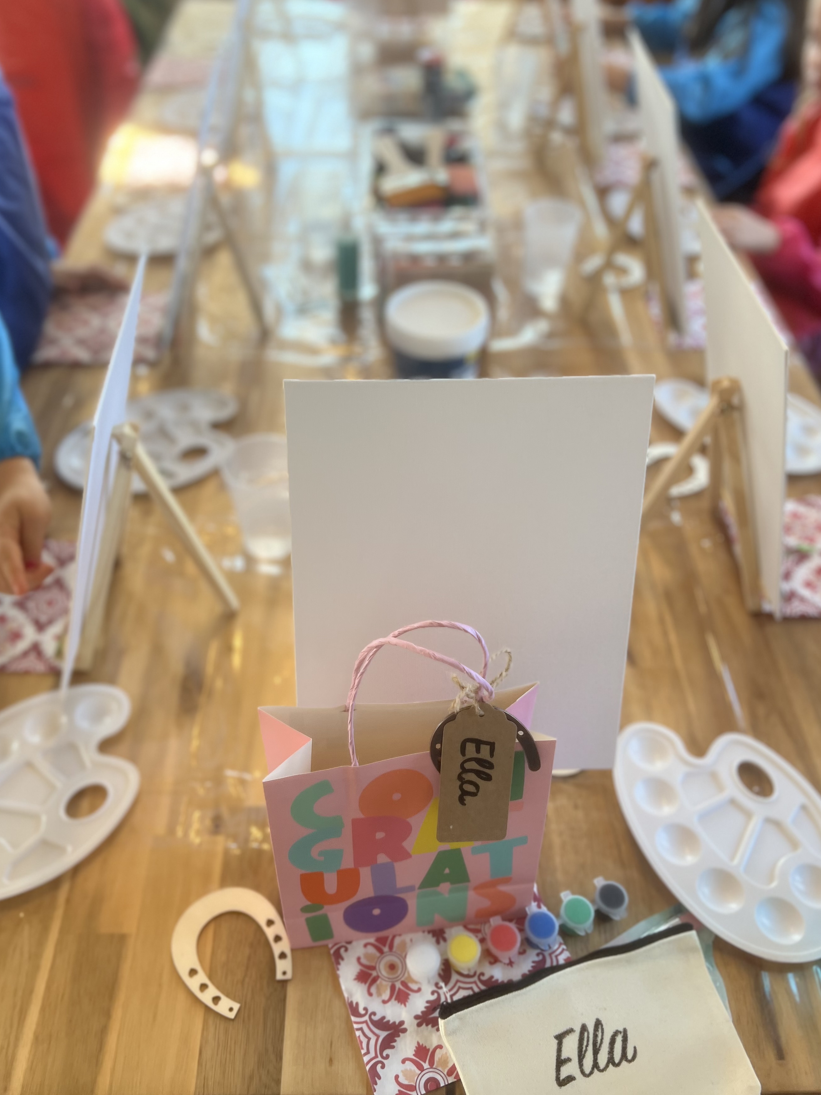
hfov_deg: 46.8
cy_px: 533
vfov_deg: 60.0
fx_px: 949
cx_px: 395
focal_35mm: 30
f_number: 1.5
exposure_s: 1/121
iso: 64
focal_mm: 5.7
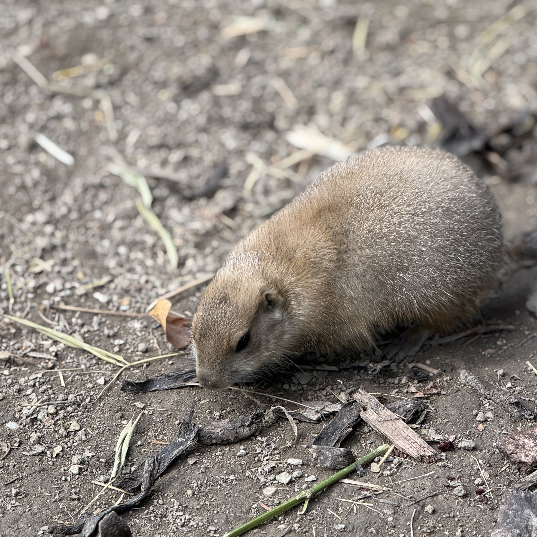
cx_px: 345
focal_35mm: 142
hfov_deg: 12.3
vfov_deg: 12.3
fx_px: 2492
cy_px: 268
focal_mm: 15.66
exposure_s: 1/159
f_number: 2.8
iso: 50
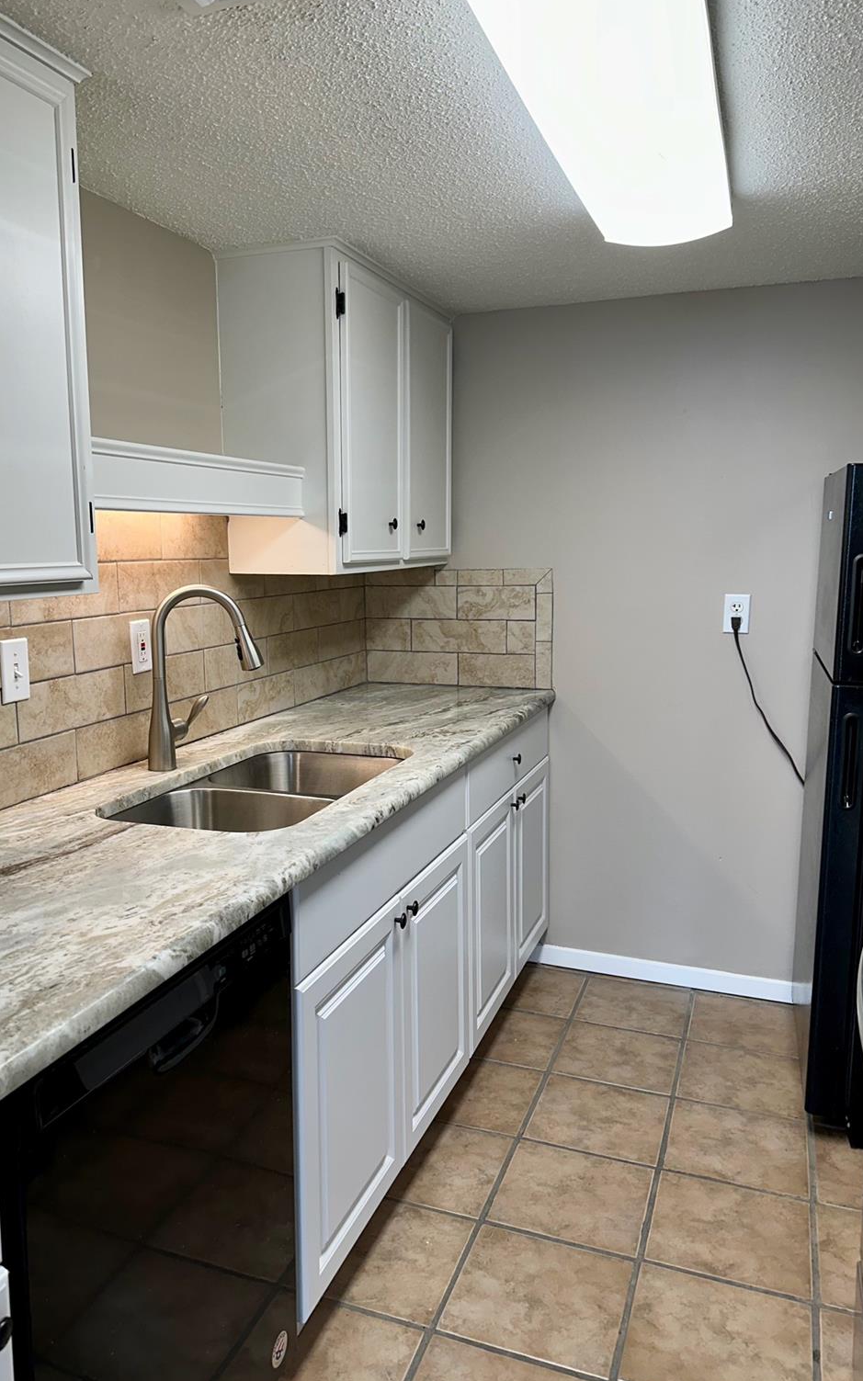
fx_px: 979
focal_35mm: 26
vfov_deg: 70.4
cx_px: 381
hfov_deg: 47.5
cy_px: 685
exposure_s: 1/120
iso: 80
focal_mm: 6.86
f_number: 1.78
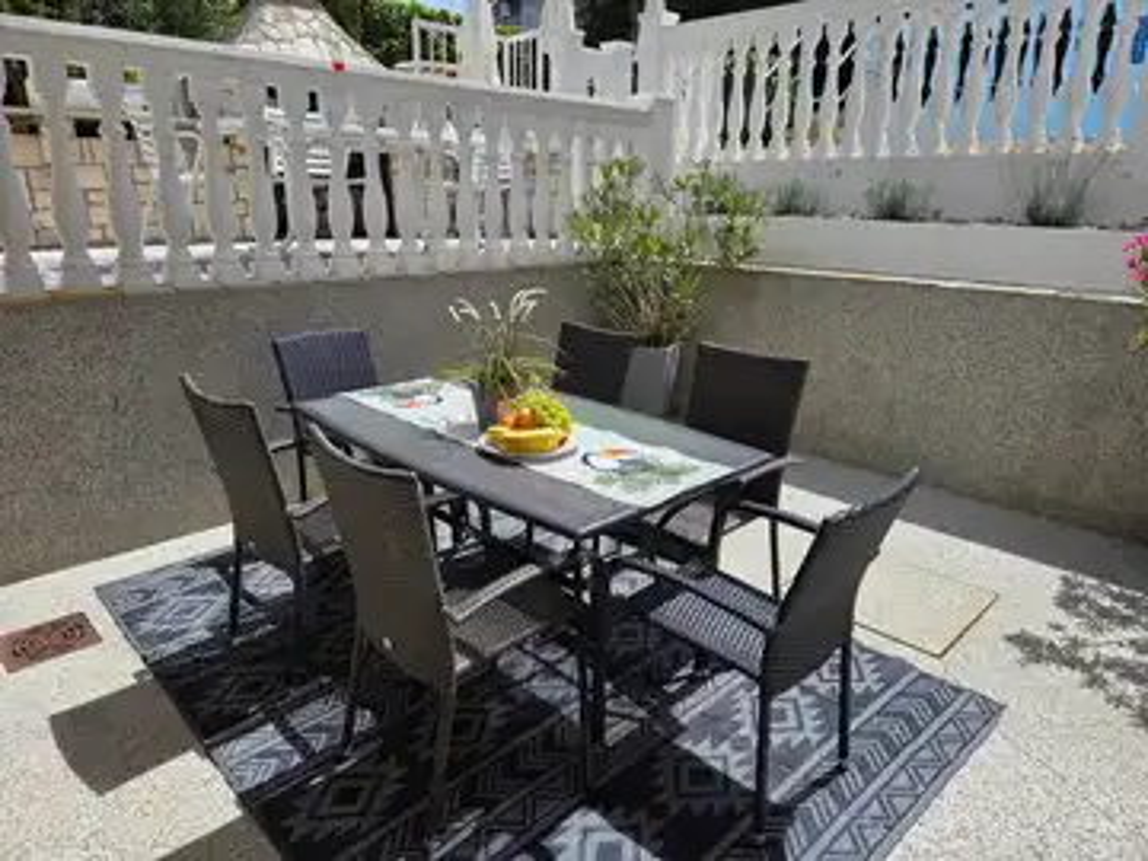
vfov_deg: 58.9
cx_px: 574
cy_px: 430
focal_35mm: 23
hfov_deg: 73.9
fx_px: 763
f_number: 1.8
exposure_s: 1/4885
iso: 80
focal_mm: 5.4
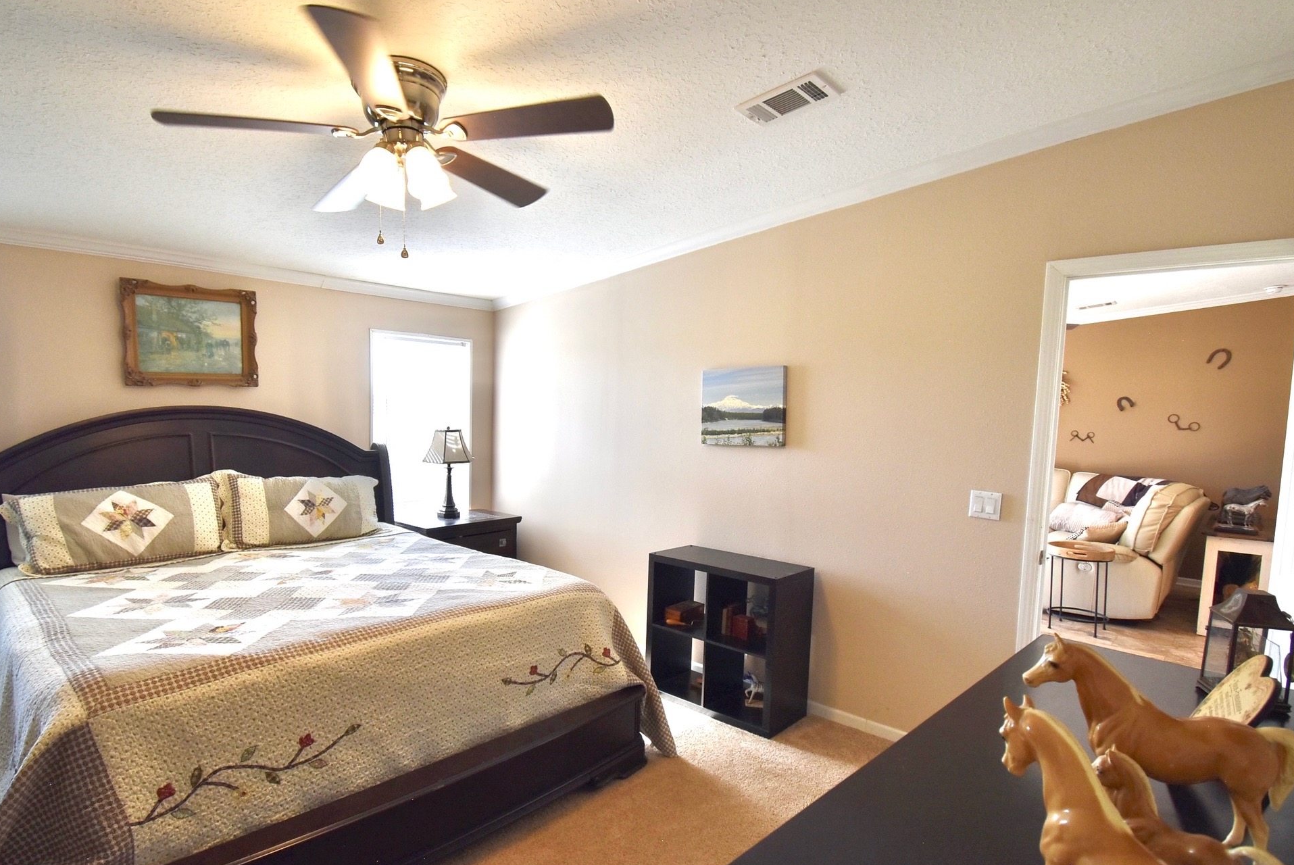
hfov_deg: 89.8
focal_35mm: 18
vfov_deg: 67.4
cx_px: 605
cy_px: 471
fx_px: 647
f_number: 5.6
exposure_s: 1/125
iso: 400
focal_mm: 10
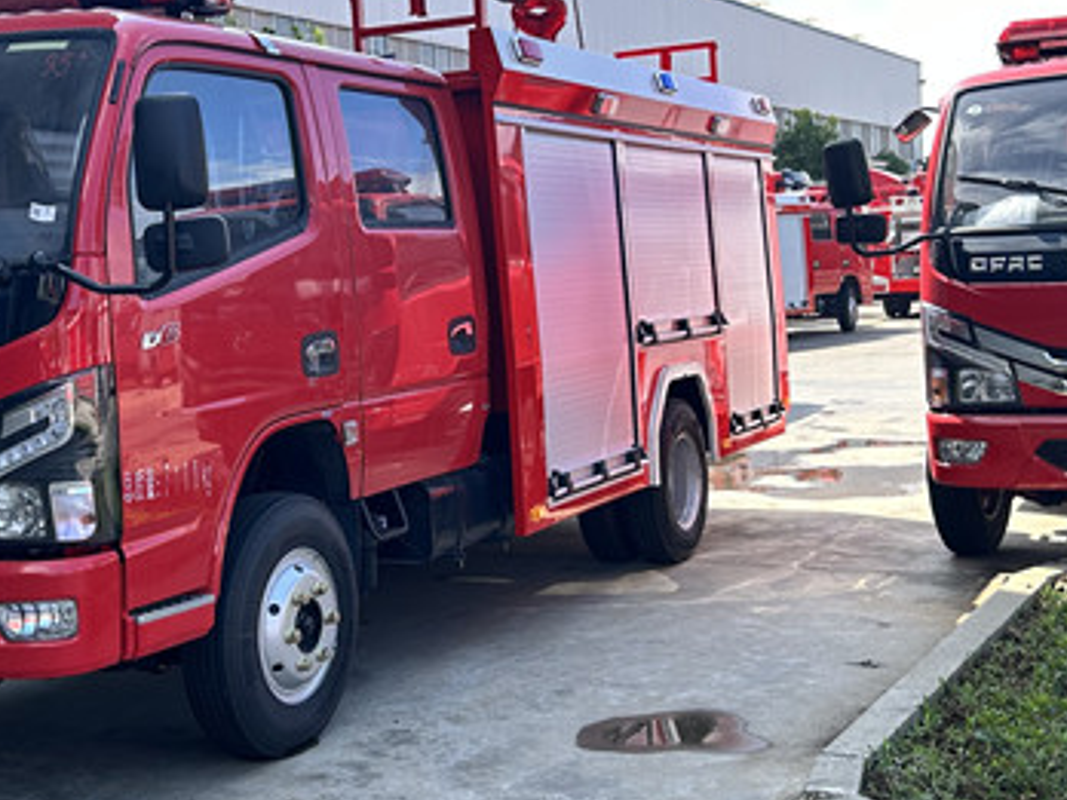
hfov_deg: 34.3
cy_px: 328
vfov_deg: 26.1
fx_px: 1726
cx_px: 438
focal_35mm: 56
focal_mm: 5.7
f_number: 1.5
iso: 50
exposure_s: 1/635
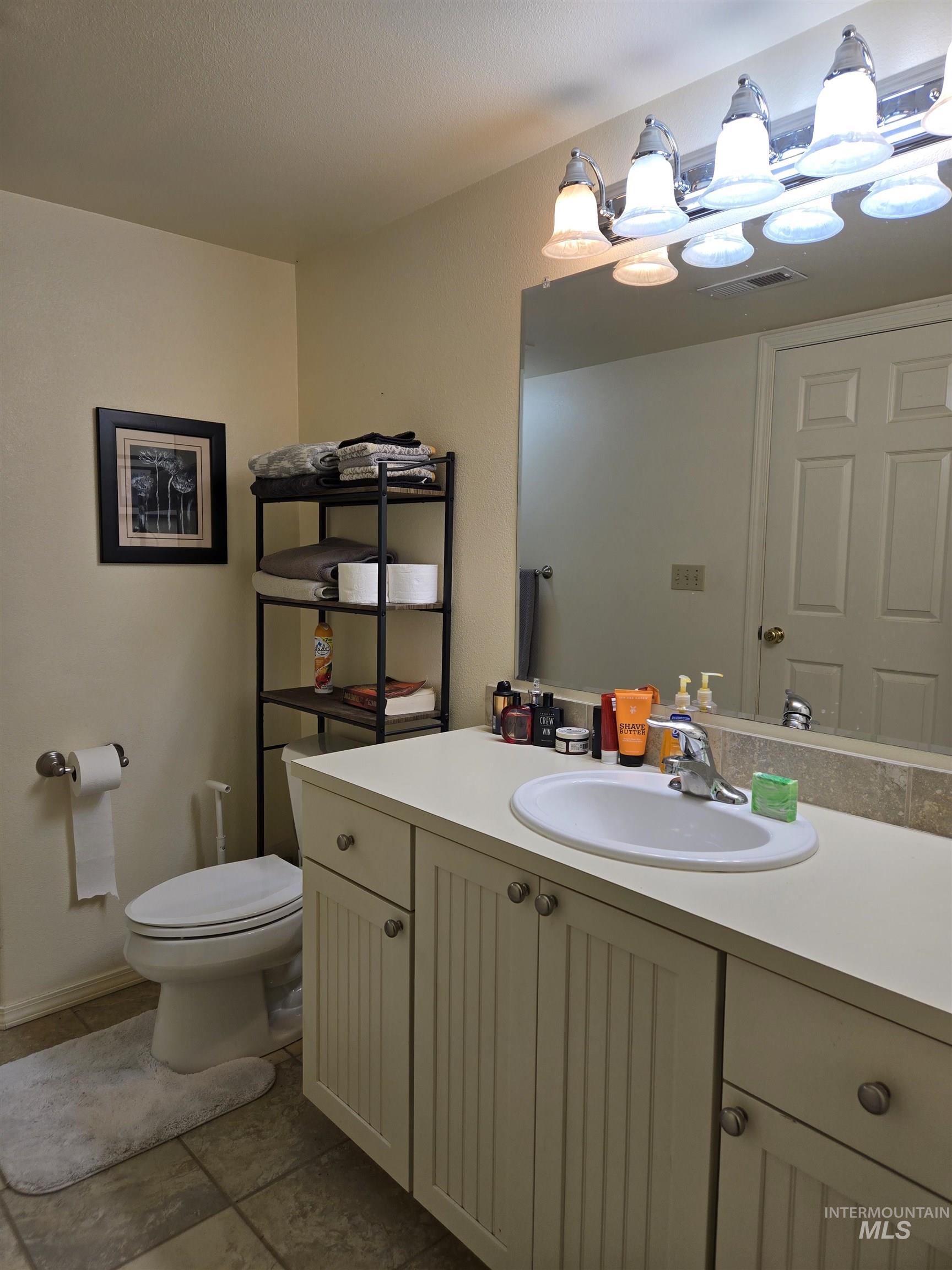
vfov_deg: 73.9
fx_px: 843
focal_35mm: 23
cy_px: 635
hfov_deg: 58.9
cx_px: 476
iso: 32
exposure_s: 1/120
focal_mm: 5.4
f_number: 1.8
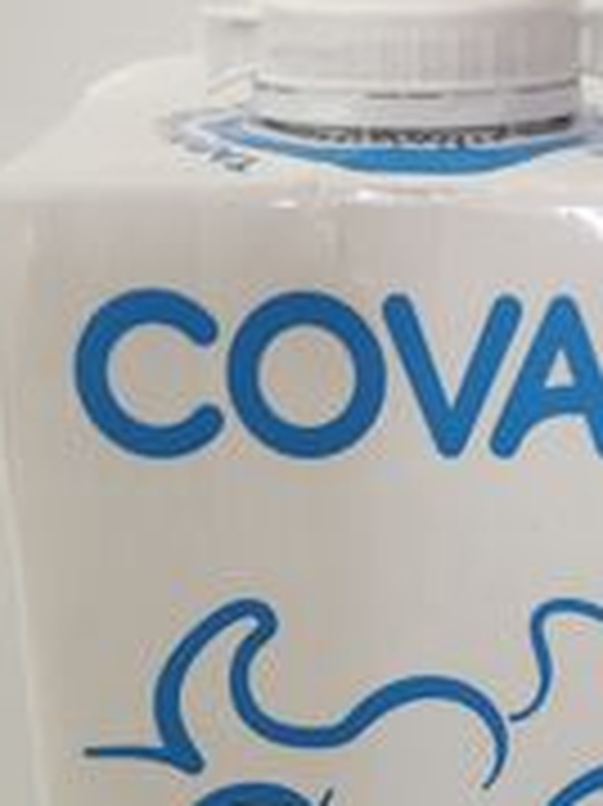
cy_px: 878
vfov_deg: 28.5
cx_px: 459
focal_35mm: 62
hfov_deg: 23.4
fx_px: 1442
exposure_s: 1/50
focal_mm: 4.74
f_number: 1.79
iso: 270
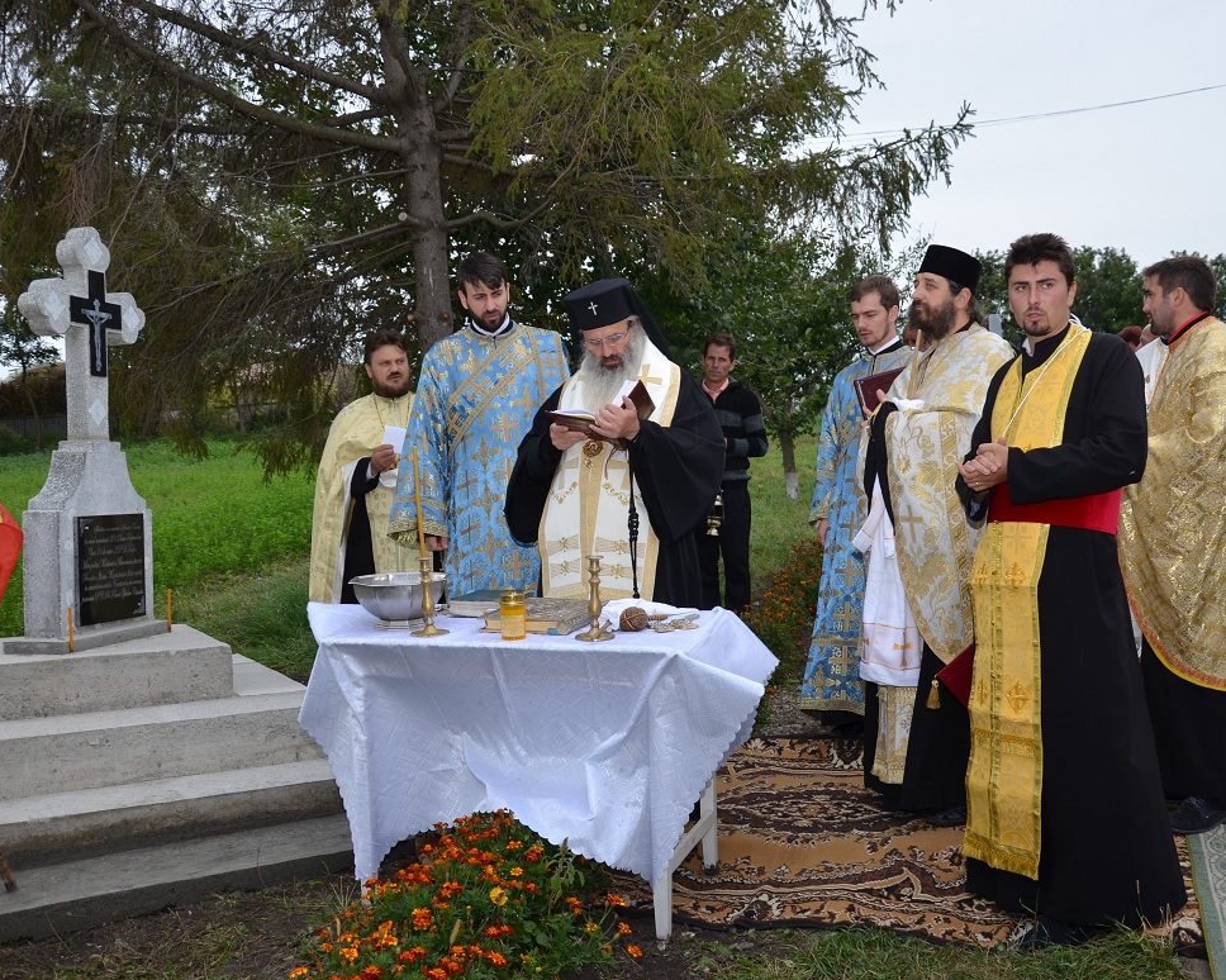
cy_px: 501
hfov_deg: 49.5
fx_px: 1327
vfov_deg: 40.5
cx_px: 681
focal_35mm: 37
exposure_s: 1/125
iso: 200
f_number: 5
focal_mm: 21
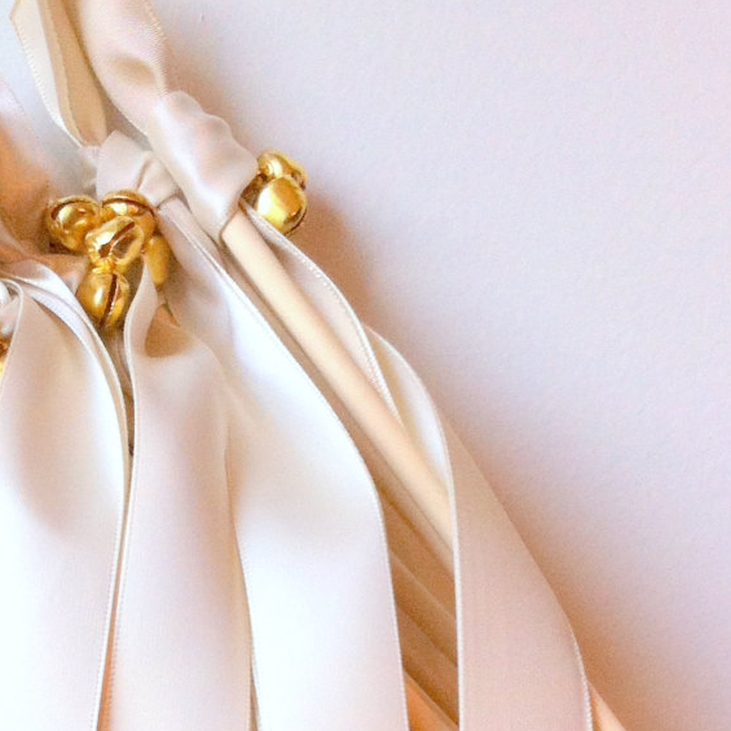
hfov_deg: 20.8
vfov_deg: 19.9
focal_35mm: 82
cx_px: 128
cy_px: 871
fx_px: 1959
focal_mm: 3.85
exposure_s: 1/120
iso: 125
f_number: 2.8
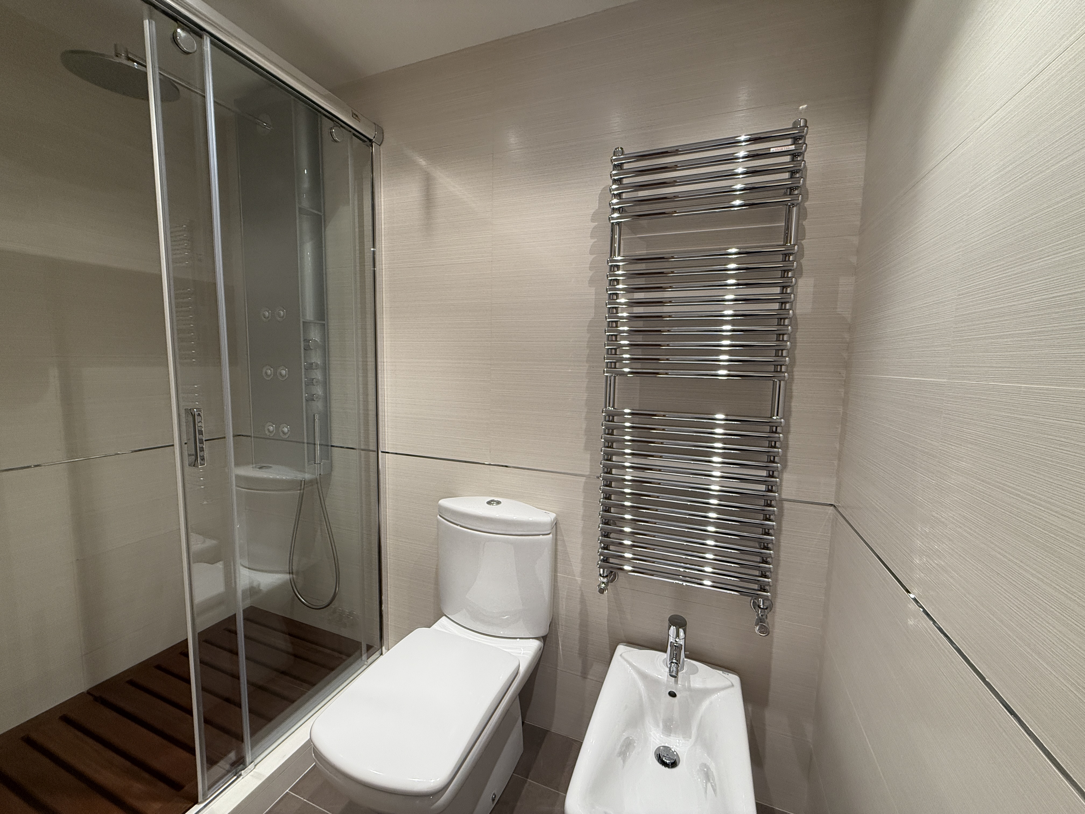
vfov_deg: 85.7
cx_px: 542
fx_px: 439
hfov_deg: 102.1
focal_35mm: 14
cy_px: 407
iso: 200
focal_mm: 2.22
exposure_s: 1/100
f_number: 2.2
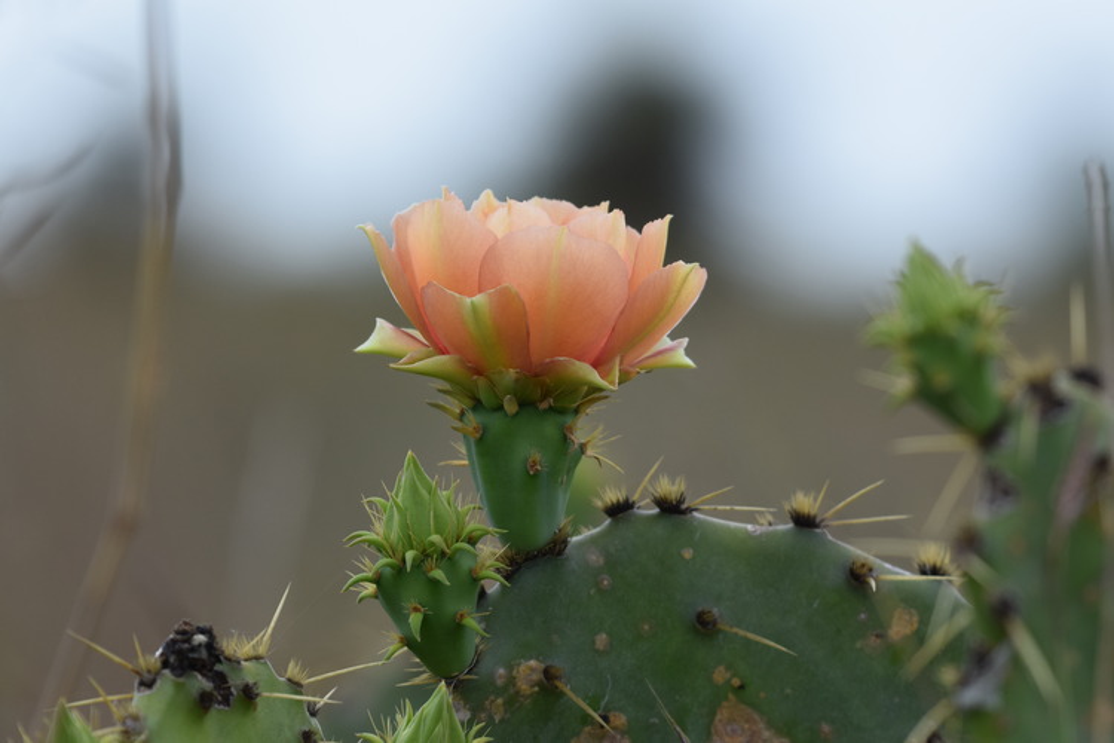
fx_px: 12532
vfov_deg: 3.4
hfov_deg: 5.1
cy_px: 372
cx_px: 557
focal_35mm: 405
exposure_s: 1/1600
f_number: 5.6
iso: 400
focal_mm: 270
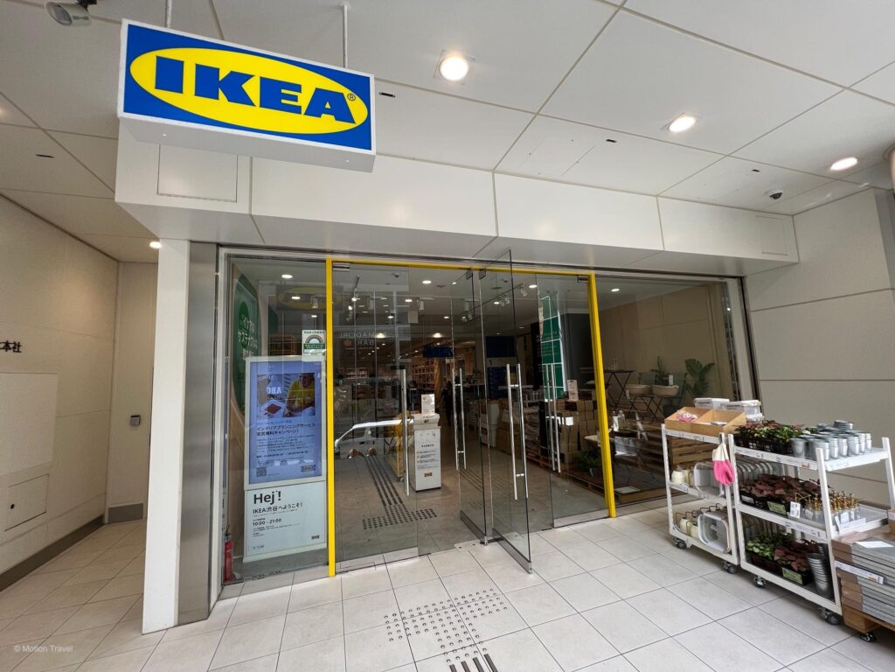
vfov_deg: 89.9
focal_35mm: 13
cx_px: 448
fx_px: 336
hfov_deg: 106.2
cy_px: 336
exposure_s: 1/202
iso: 32
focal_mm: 1.57
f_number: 1.8
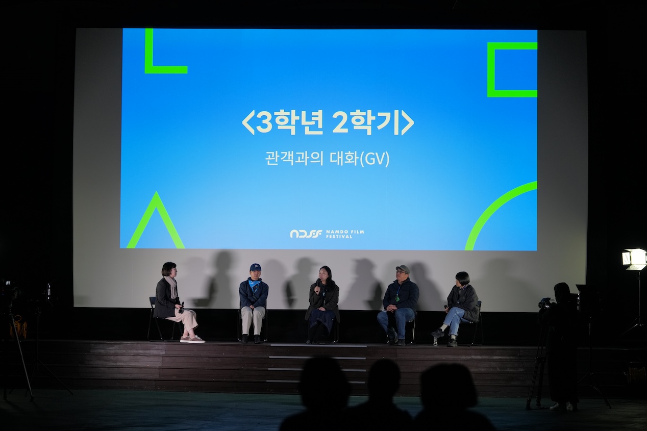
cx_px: 324
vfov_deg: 12.6
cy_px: 215
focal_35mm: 109
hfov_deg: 18.8
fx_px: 1959
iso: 800
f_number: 2.8
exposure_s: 1/200
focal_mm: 108
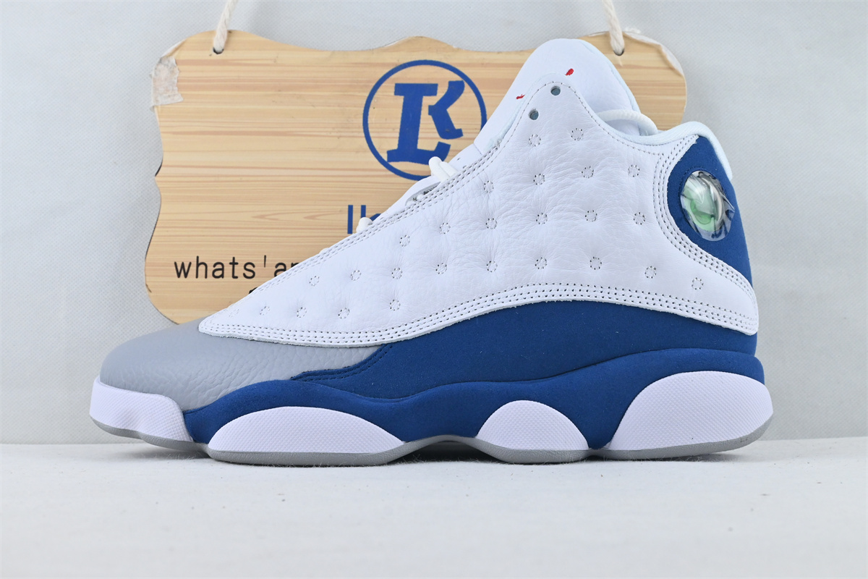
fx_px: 1139
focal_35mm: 47
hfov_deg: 41.7
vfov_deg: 28.5
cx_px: 434
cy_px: 290
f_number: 10
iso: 1000
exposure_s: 1/160
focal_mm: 31.5
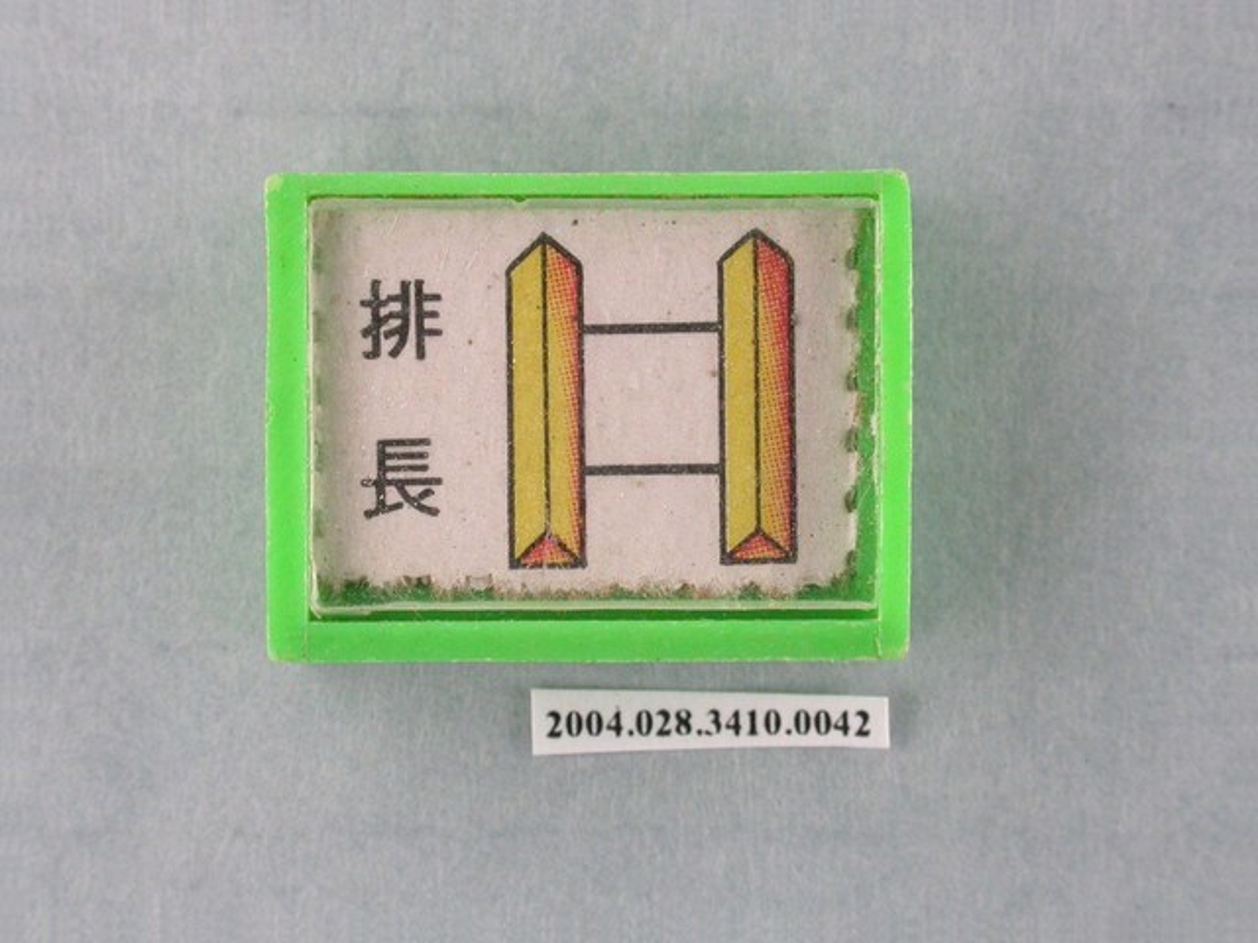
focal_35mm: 144
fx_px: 5233
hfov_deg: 13.7
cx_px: 629
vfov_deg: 10.3
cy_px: 472
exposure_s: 1/30
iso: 200
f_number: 6.2
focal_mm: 29.9
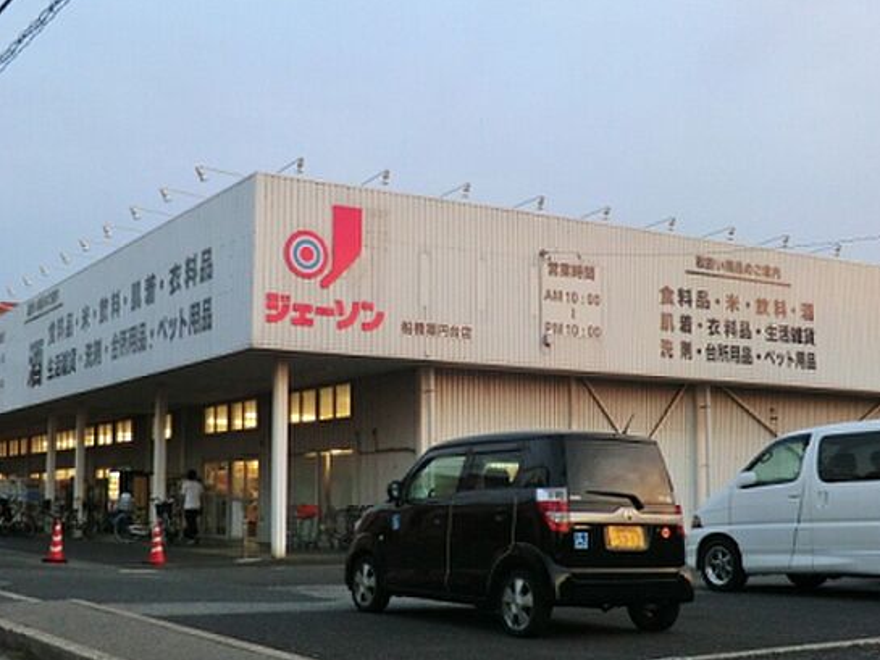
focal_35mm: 47
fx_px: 1195
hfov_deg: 40.4
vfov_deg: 30.9
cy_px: 376
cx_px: 426
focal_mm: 7.1
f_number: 3.8
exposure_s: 1/60
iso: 200
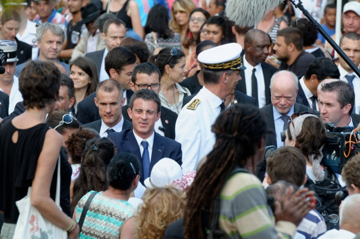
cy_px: 120
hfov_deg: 6.9
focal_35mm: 300
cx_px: 180
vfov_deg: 4.6
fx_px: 2994
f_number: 5.6
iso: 250
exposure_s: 1/200
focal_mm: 200
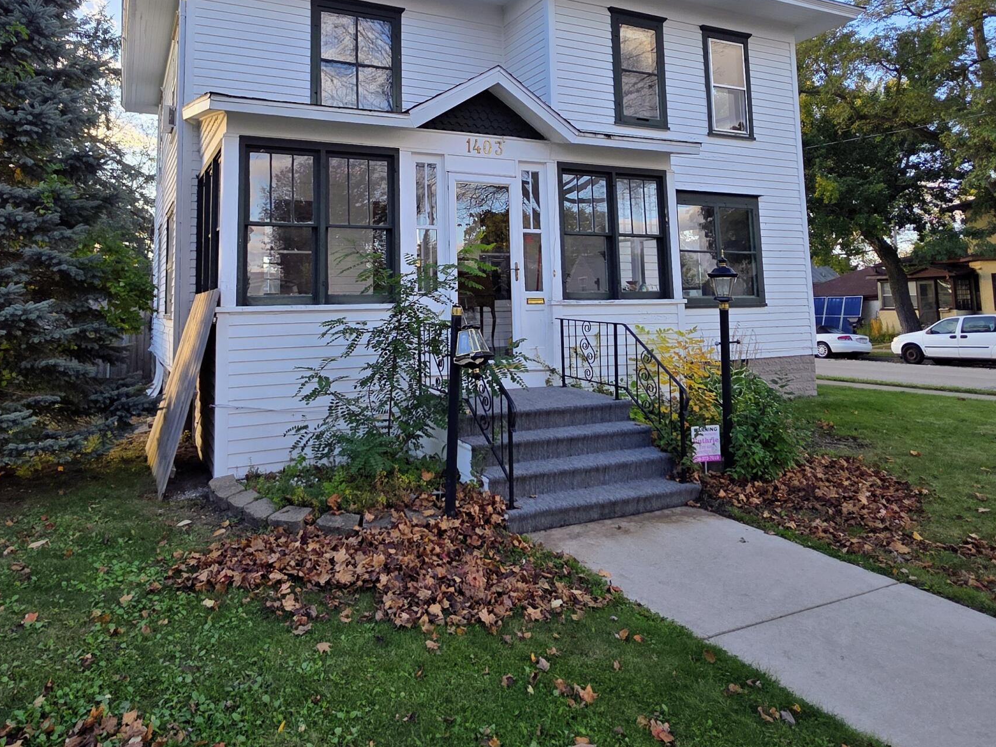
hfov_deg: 73.6
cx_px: 433
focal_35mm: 23
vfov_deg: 57.3
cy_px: 234
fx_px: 662
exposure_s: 1/373
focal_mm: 2.2
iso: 40
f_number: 1.9
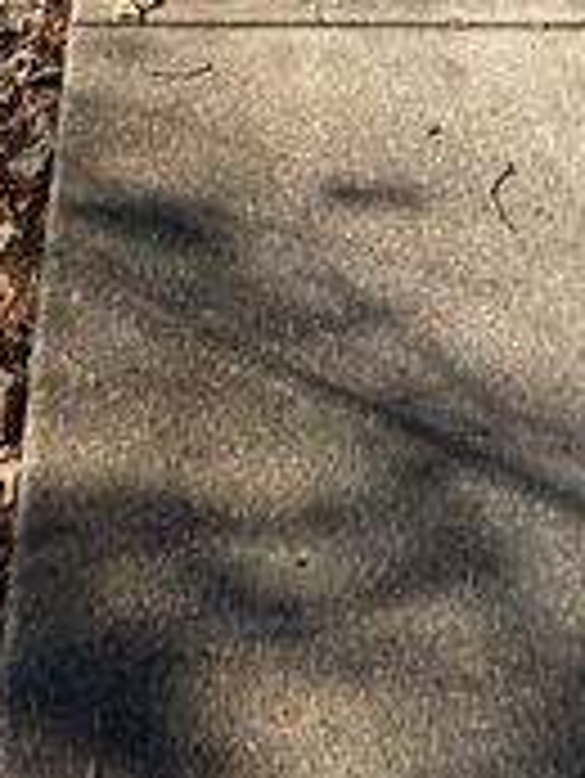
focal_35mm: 54
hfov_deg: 26.7
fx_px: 1215
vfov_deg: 20.4
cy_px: -713
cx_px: 135
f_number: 2.2
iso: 50
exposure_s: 1/796
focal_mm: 2.22
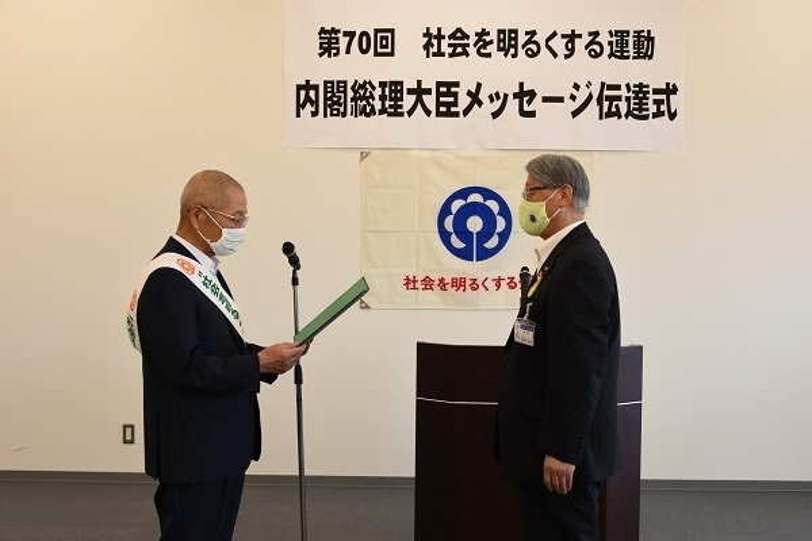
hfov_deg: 49.6
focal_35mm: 39
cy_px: 270
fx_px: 880
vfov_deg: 34.2
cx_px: 406
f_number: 6.3
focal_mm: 26
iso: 500
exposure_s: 1/160
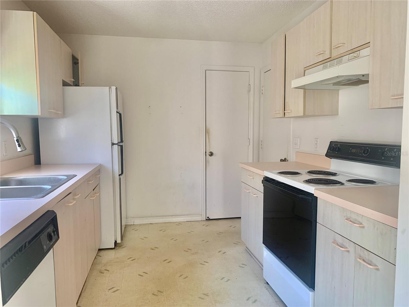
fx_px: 307
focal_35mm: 26
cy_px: 154
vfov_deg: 53.1
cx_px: 204
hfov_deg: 67.3
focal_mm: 4.25
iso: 100
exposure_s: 1/121
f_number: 1.8
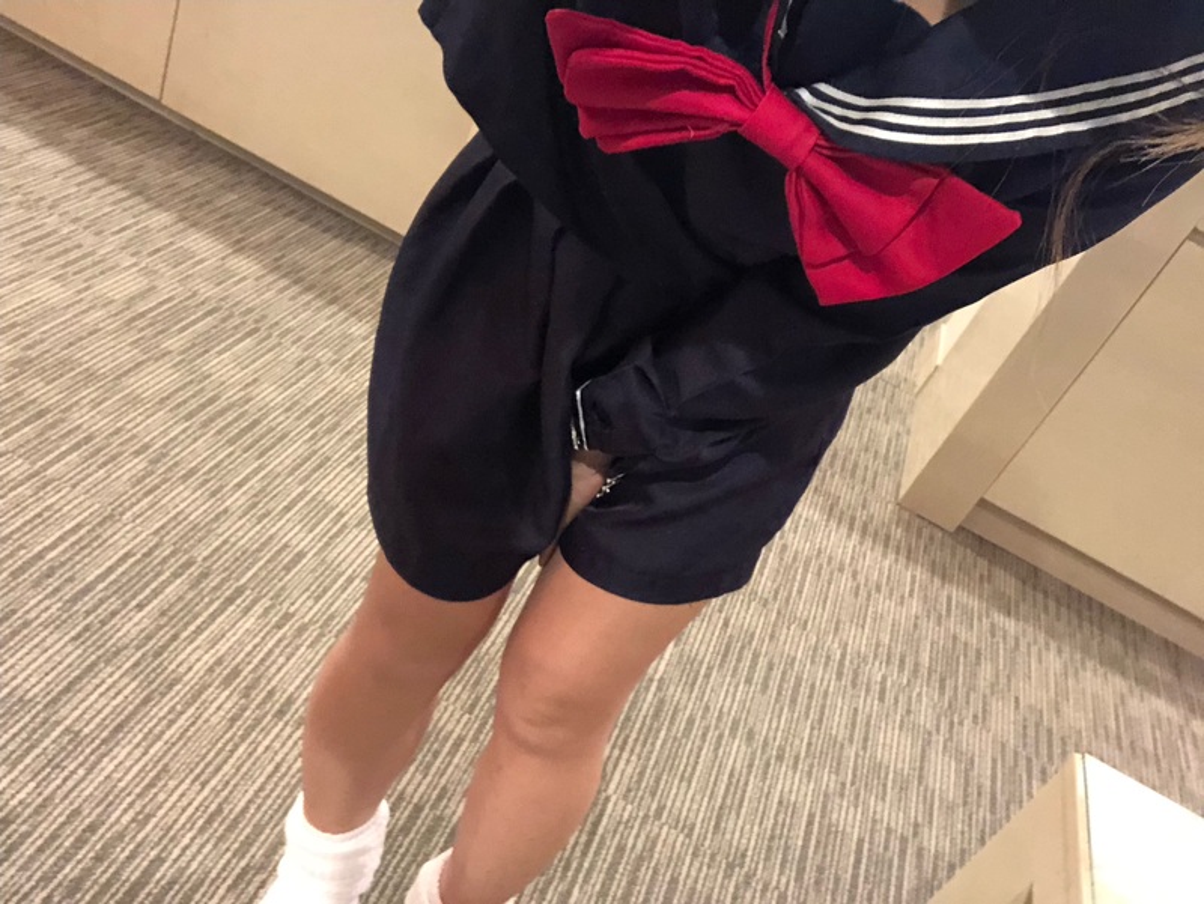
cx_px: 602
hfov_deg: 56.8
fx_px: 1114
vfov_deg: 44.2
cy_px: 452
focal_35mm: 32
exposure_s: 1/15
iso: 800
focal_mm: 2.87
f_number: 2.2
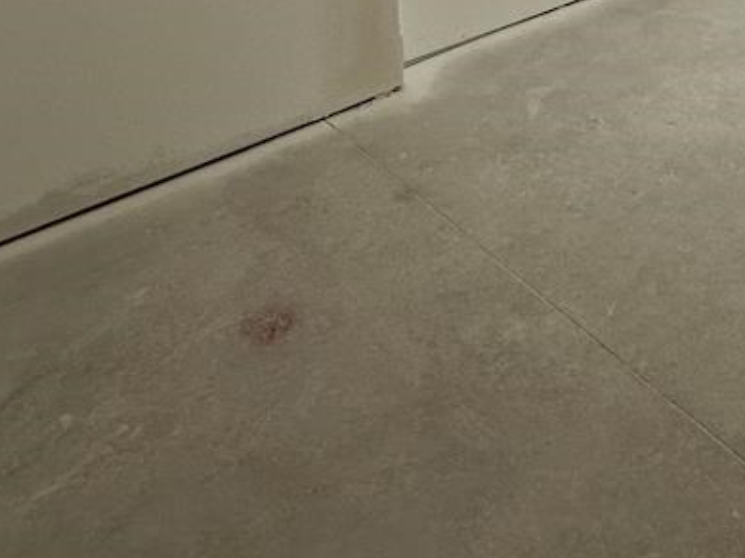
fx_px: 989
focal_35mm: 46
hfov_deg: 37.4
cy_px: -329
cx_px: 724
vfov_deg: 23.5
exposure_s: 1/120
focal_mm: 2.22
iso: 80
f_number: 2.2
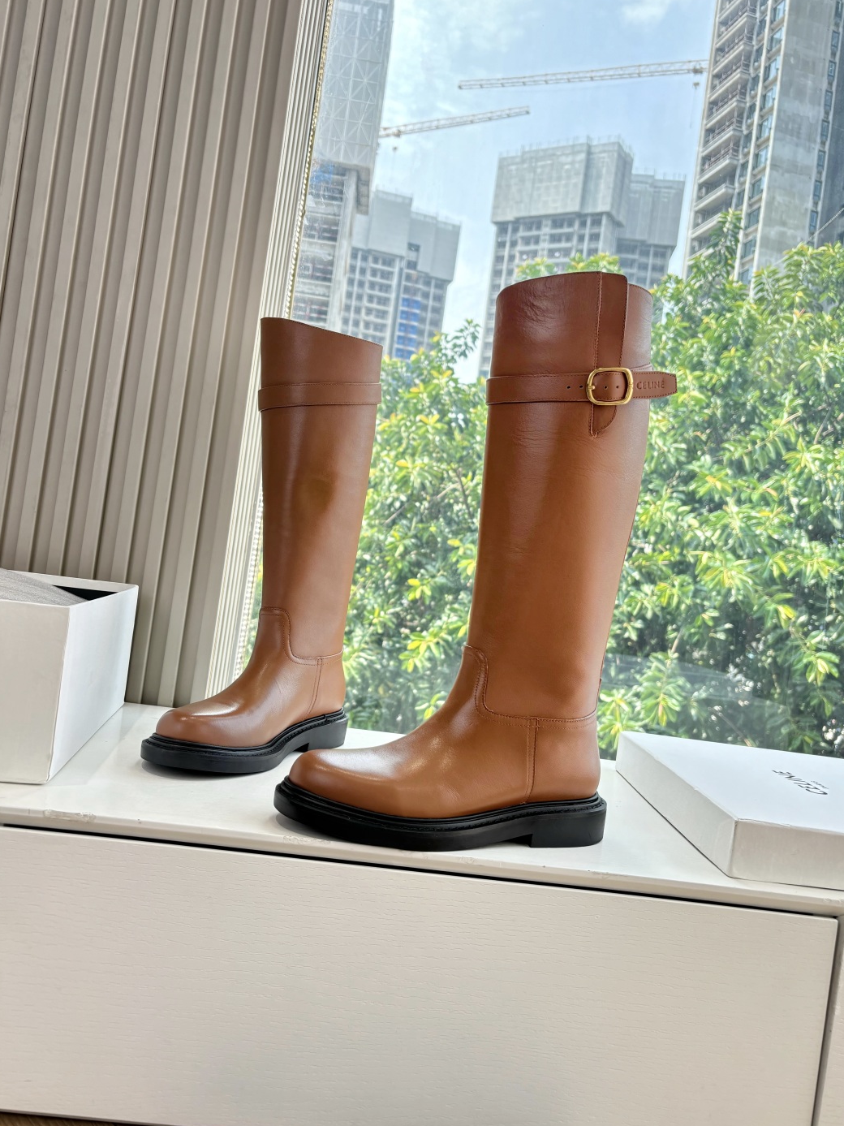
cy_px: 551
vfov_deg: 65.3
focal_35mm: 27
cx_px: 430
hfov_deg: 51.3
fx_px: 878
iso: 50
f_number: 1.6
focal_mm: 5.96
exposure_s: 1/307
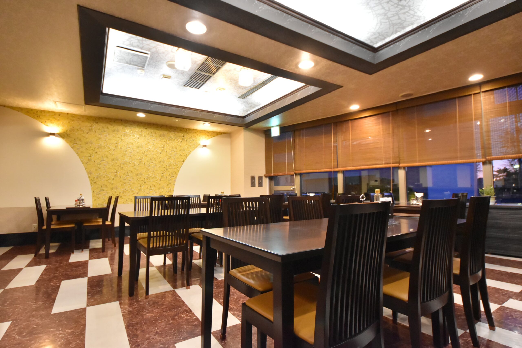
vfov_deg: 69.7
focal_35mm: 17
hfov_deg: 92.4
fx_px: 250
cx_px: 261
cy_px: 174
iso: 3200
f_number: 4.8
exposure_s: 1/60
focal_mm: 11.5
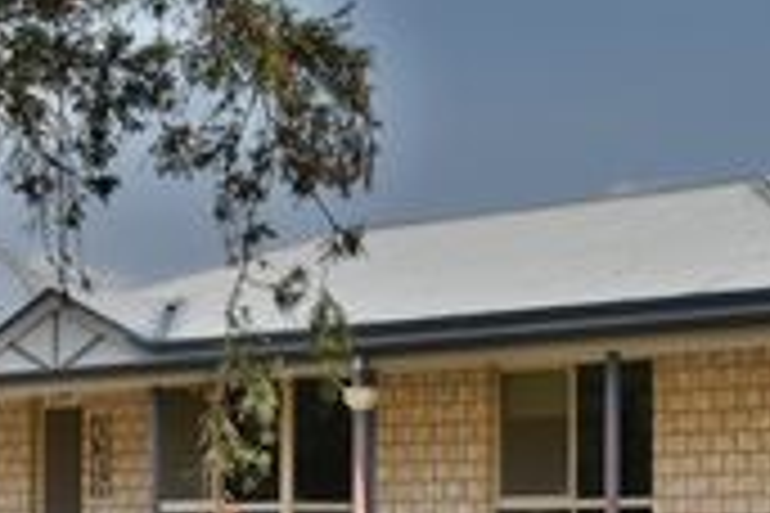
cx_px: 419
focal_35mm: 132
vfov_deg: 10.3
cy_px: 538
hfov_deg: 15.5
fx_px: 2823
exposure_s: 1/800
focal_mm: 32
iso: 800
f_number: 14
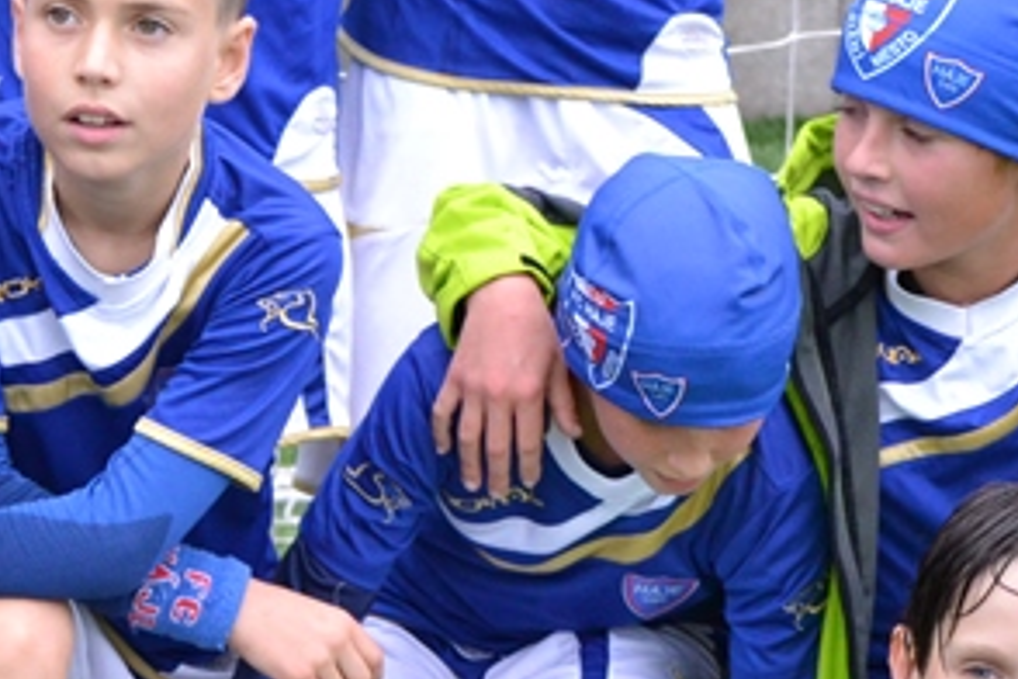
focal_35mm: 288
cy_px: 78
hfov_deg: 7.1
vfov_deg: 4.8
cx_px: -197
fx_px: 8136
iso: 1400
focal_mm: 55
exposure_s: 1/500
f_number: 4.2
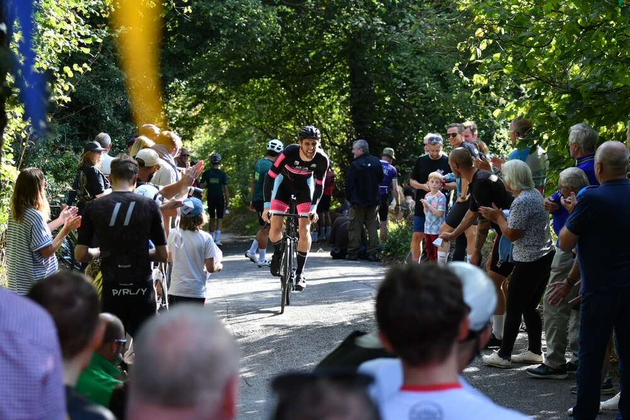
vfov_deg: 11.4
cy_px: 210
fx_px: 2100
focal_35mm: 120
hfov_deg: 17.1
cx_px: 315
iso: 450
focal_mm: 80
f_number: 5
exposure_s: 1/400
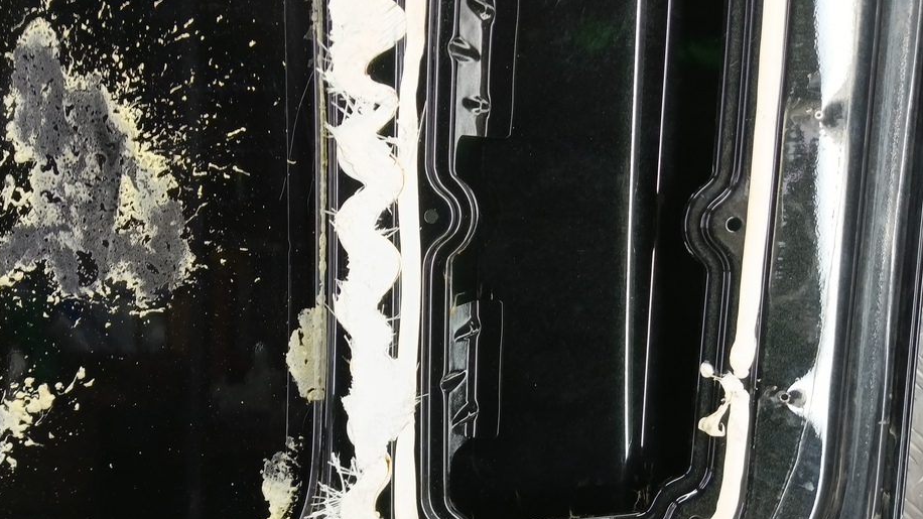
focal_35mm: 28
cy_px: 337
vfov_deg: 41.1
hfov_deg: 67.9
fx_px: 685
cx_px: 432
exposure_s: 1/33.3
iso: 177
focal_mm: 4.11
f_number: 1.6
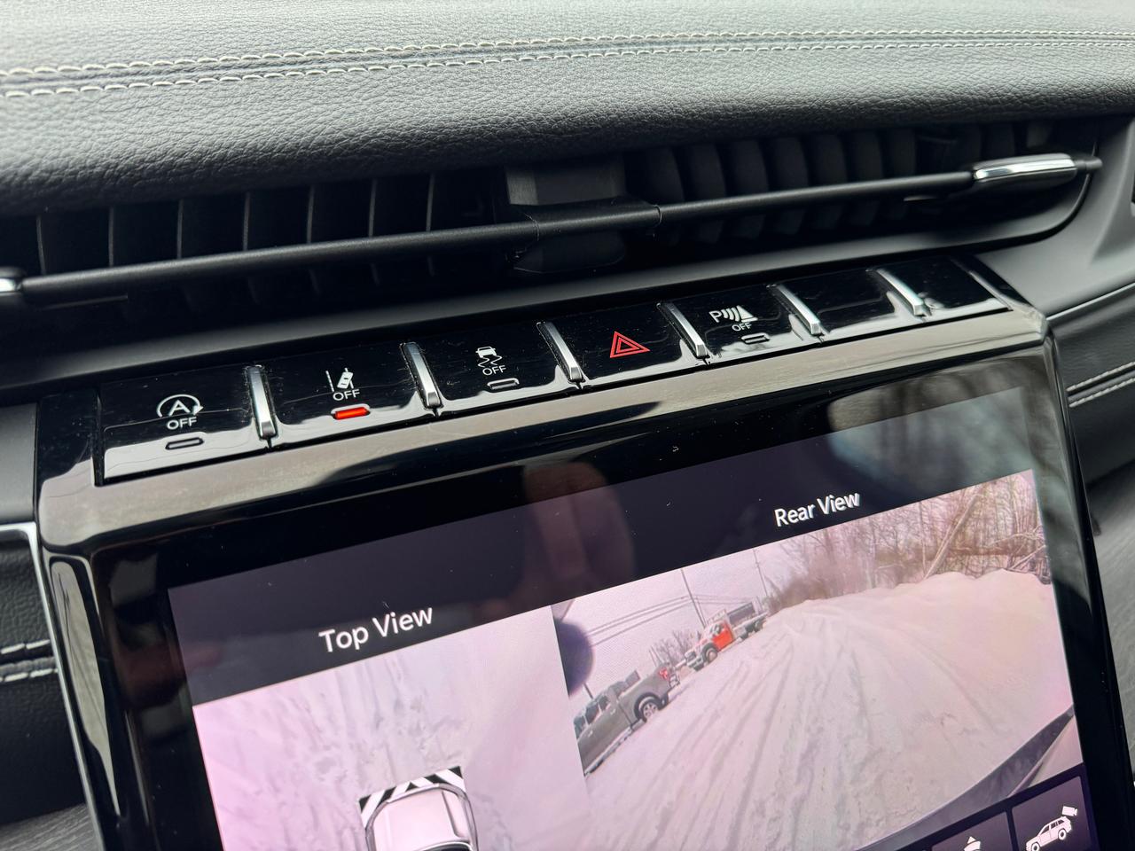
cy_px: 426
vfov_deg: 56.8
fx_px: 787
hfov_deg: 71.6
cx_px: 568
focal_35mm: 24
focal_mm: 6.76
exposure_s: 1/121
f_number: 1.78
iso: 200
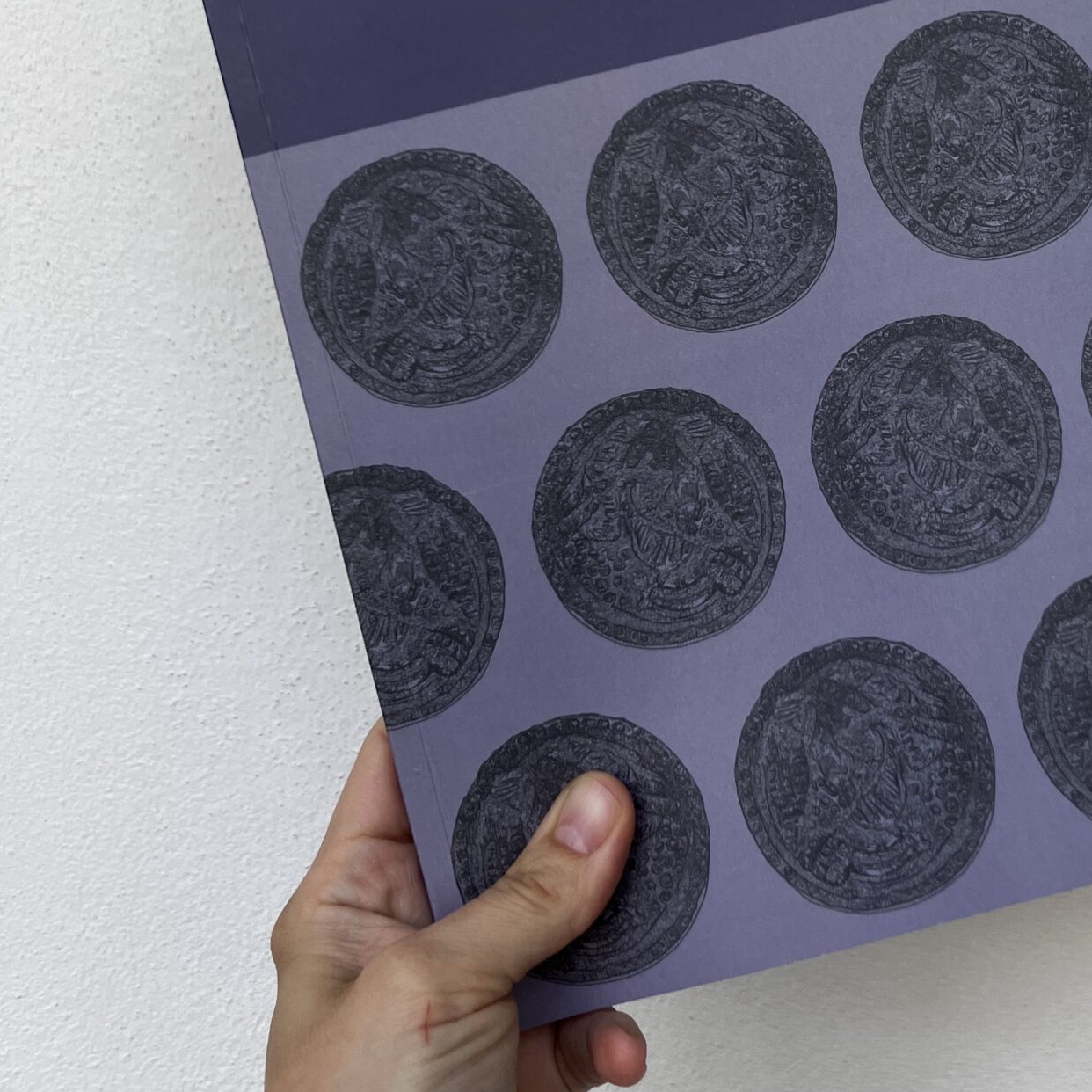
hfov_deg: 32.8
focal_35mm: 51
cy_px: 288
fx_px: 1820
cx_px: 817
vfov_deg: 32.8
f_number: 1.8
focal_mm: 3.99
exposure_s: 1/121
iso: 40
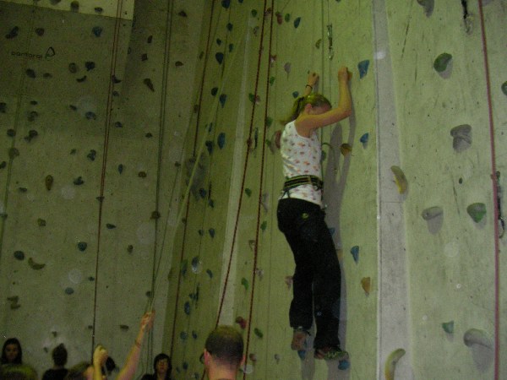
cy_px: 190
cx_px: 254
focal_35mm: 41
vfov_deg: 35.1
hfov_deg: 45.8
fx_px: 601
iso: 300
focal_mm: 6.3
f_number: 3.5
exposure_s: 1/30
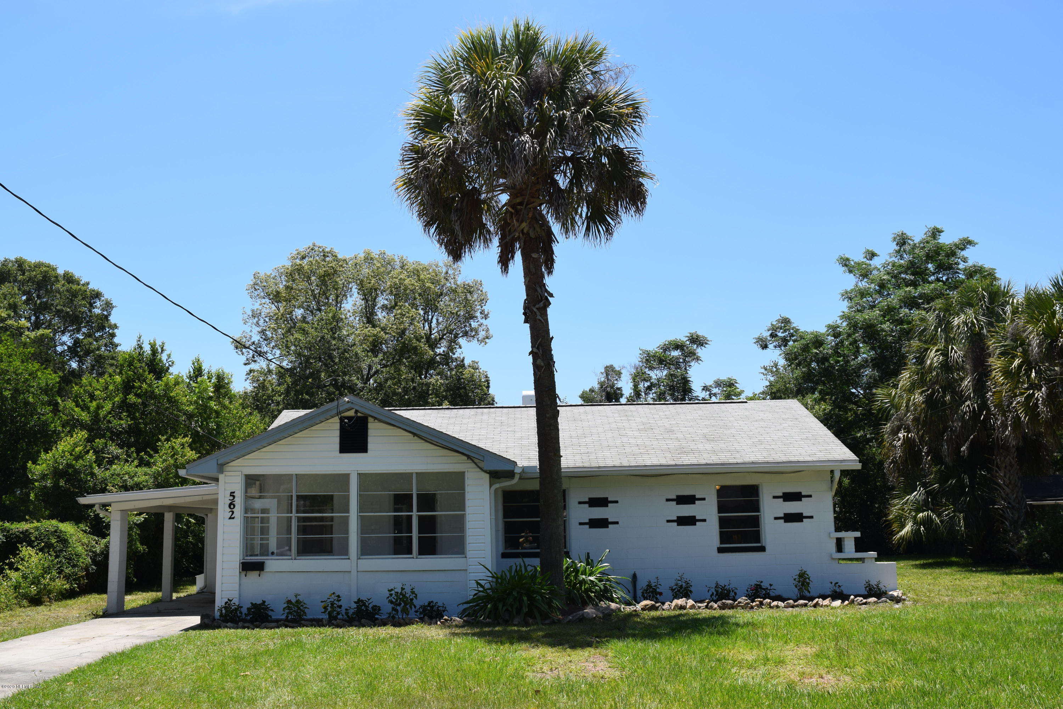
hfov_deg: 57.2
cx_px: 532
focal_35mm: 33
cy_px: 354
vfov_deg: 40.0
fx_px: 974
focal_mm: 22
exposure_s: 1/400
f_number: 10
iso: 200
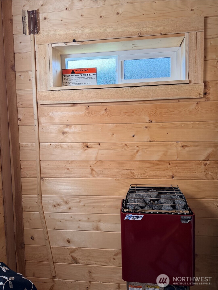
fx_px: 202
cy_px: 145
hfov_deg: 56.8
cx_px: 109
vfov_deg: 71.6
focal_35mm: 24
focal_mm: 6.76
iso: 125
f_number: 1.78
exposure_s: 1/121
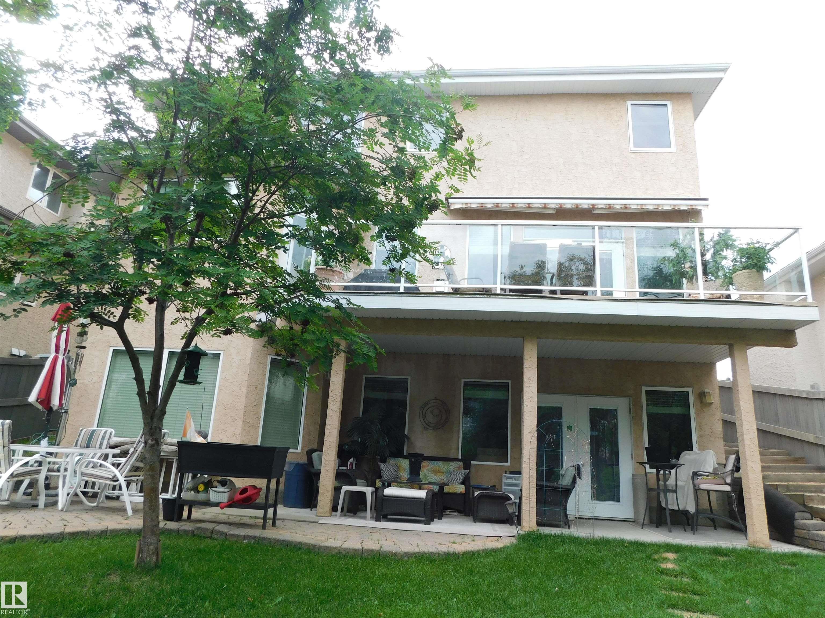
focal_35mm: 23
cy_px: 309
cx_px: 412
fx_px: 548
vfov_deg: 58.9
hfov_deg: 73.9
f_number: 3
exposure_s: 1/250
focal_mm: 4
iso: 125
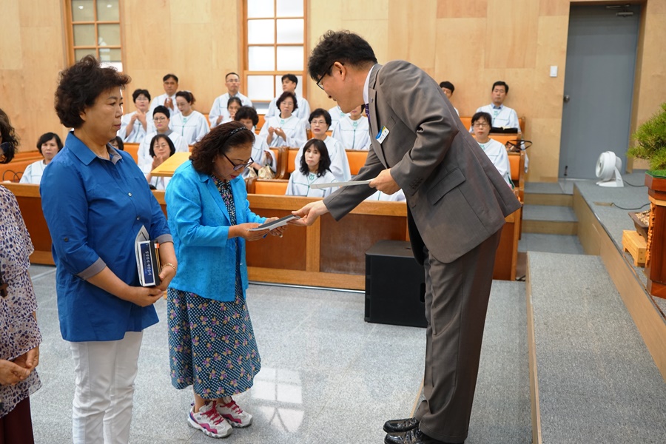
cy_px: 222
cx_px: 333
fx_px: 647
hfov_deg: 54.4
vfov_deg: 37.9
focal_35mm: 35
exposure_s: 1/60
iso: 800
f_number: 4
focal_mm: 35
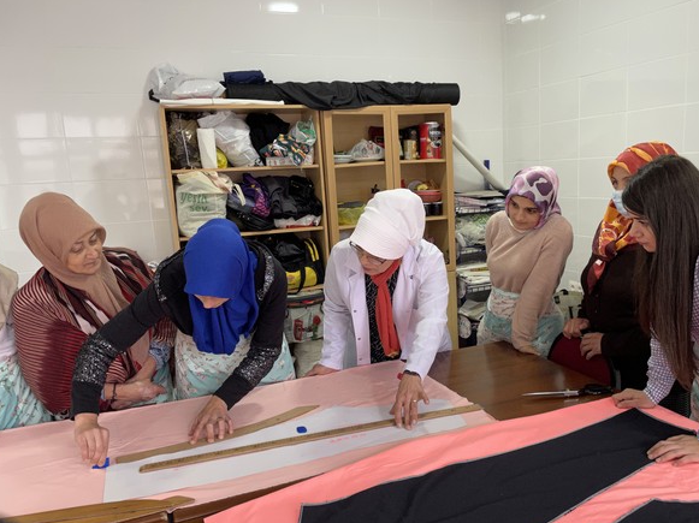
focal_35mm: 30
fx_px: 605
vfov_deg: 46.7
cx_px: 389
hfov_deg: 59.8
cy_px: 278
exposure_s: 1/50
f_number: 1.6
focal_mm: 4.2
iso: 100
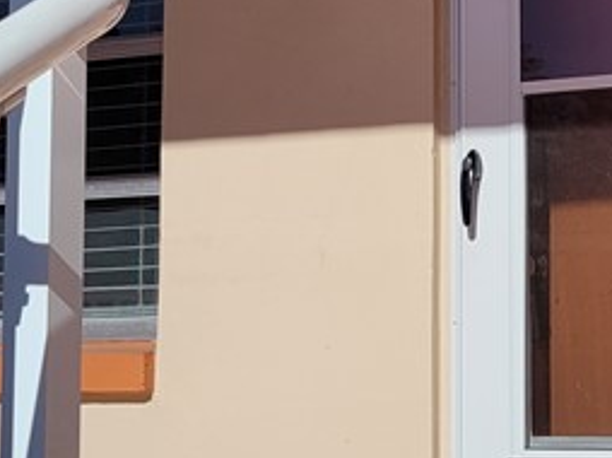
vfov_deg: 14.1
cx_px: 511
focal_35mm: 105
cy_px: 176
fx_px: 1855
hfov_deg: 18.5
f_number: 1.8
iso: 40
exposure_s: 1/5954
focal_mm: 5.4
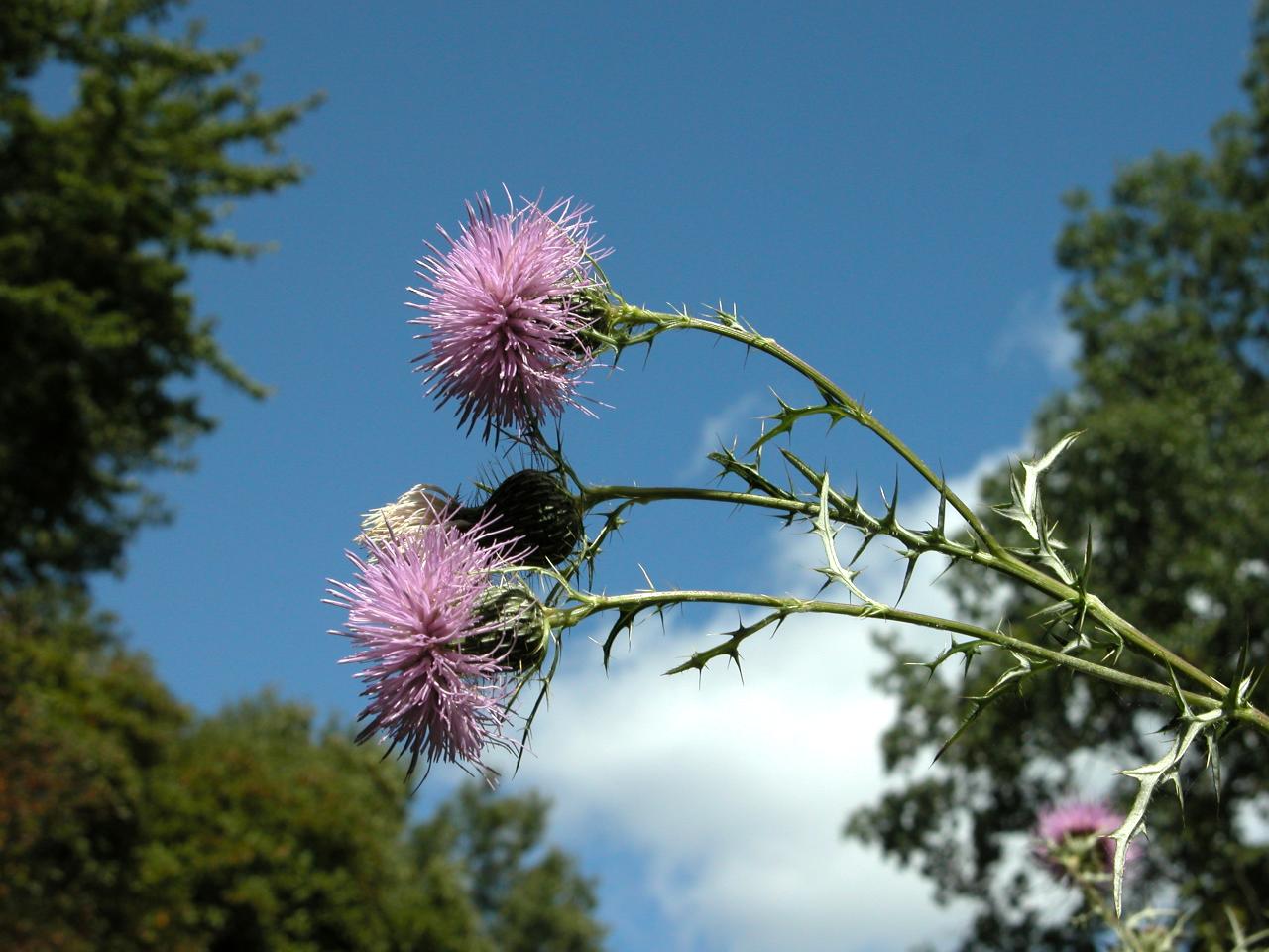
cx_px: 634
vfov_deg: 17.8
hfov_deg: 23.6
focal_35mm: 83
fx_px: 3043
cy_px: 476
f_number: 6.9
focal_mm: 21
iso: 100
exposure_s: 1/629
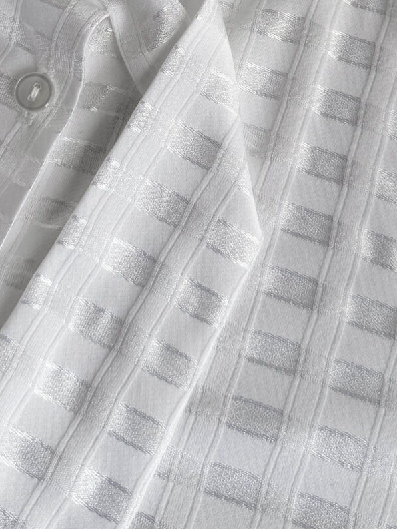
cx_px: 175
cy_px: -51
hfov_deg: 23.6
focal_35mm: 62
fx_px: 948
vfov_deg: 28.4
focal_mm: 6.76
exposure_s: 1/120
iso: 80
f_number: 1.8
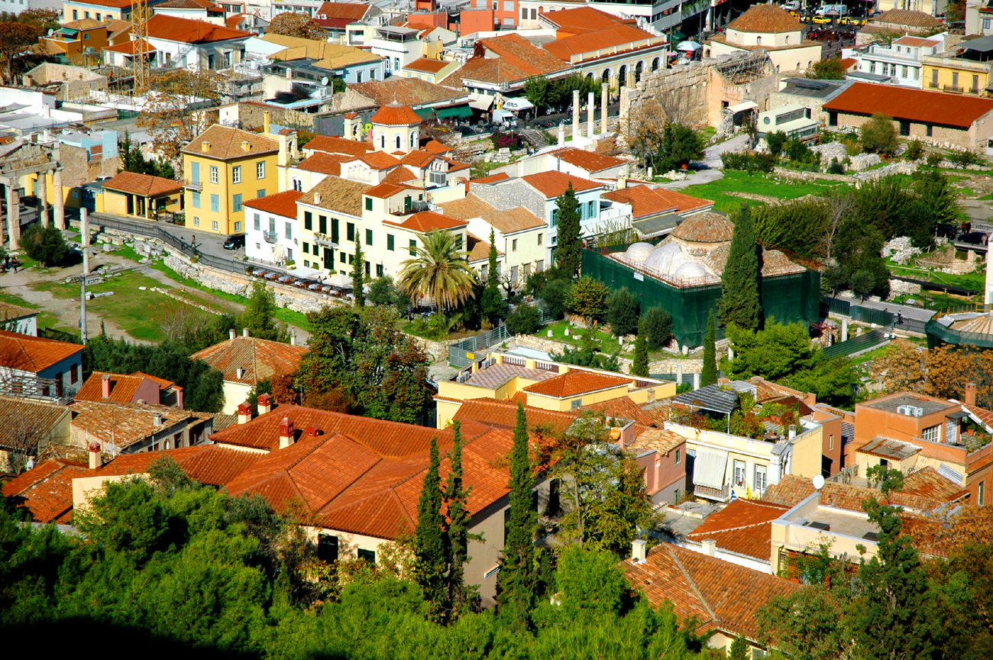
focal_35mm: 105
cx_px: 496
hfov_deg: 19.5
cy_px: 330
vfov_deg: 13.0
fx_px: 2893
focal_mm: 70
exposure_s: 1/2000
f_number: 4.5
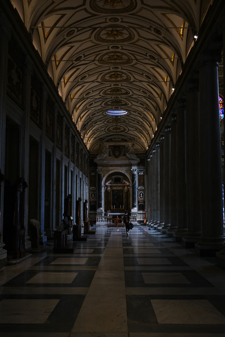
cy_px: 168
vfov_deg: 47.4
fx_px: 384
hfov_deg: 32.6
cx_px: 112
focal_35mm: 41
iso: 500
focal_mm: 27
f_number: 5
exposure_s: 1/40
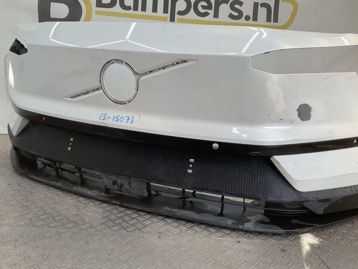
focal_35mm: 29
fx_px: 300
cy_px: 134
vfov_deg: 48.2
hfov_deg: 61.7
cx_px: 179
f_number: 1.8
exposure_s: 1/222
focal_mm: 3
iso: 16
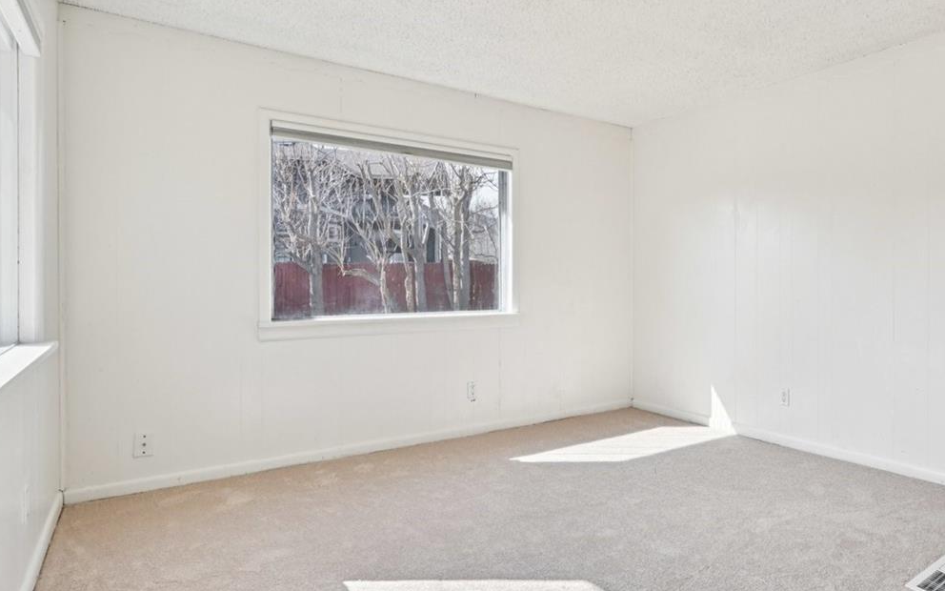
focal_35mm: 23
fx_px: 592
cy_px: 277
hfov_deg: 73.3
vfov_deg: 53.0
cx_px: 673
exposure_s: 1/15
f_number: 11
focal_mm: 14
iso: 80
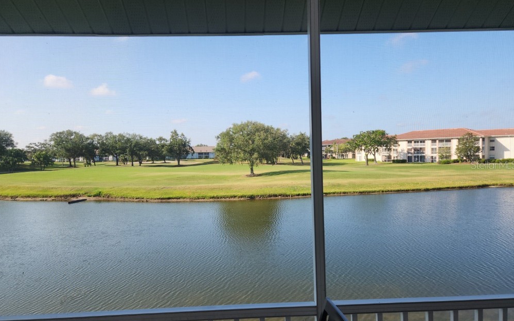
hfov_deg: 72.6
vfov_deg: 49.3
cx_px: 256
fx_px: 350
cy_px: 165
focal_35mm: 25
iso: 20
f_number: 1.8
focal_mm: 5.4
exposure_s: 1/604
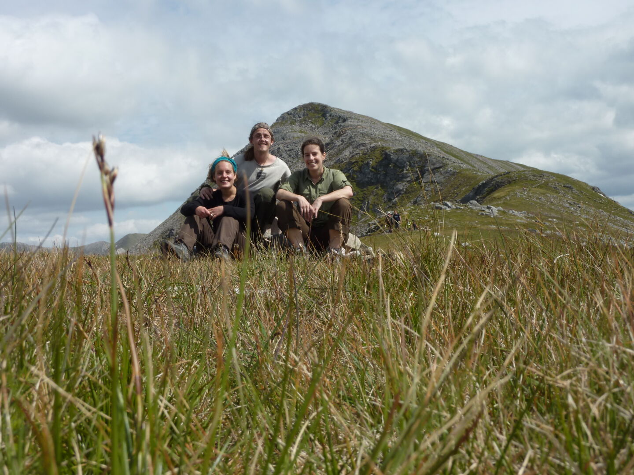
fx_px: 769
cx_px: 317
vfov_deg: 34.3
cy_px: 238
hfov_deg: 44.8
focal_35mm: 42
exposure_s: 1/500
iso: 80
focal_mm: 6.9
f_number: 5.6
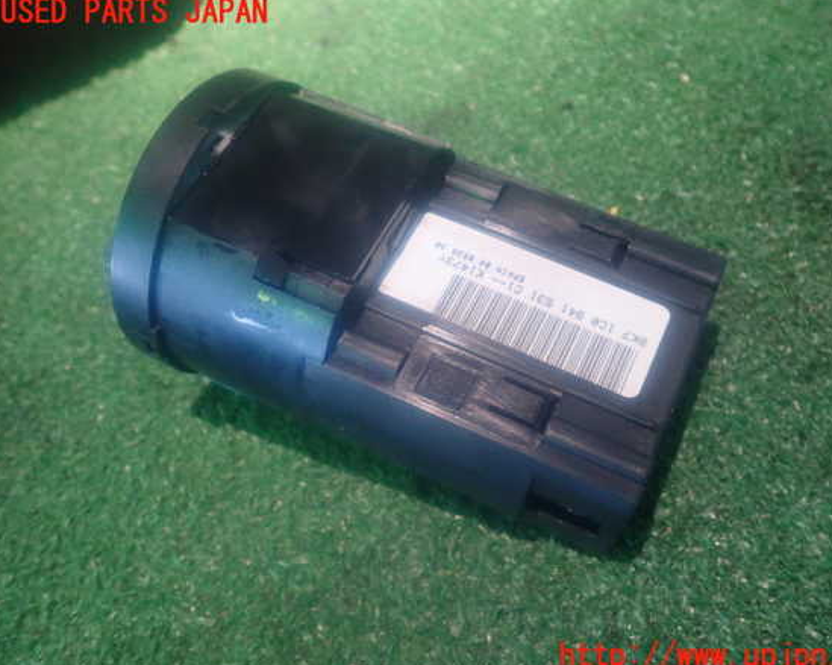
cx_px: 447
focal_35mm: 32
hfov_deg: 55.6
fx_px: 788
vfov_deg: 45.8
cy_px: 335
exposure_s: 1/30
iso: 1000
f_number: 2.3
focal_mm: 5.5
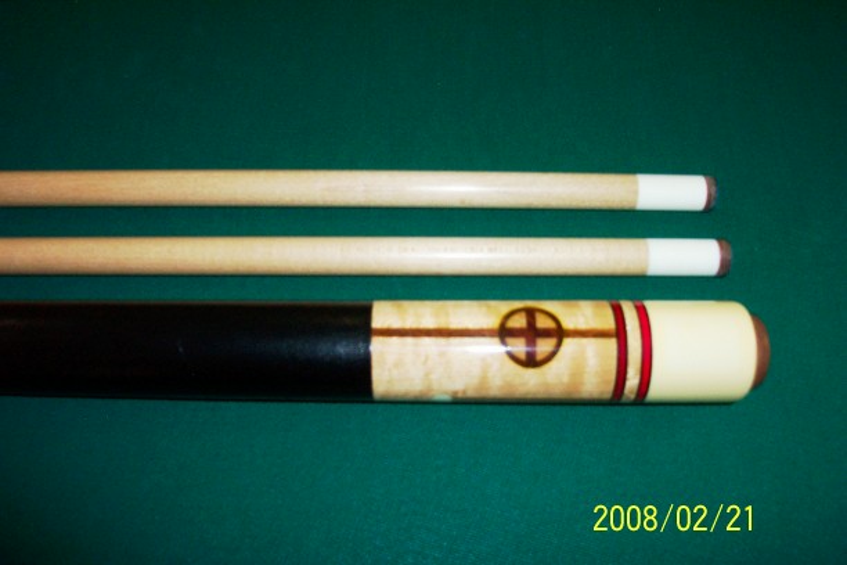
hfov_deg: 54.4
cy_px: 282
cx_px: 424
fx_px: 823
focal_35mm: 35
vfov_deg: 37.9
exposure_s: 1/30
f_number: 2.8
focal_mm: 7.5
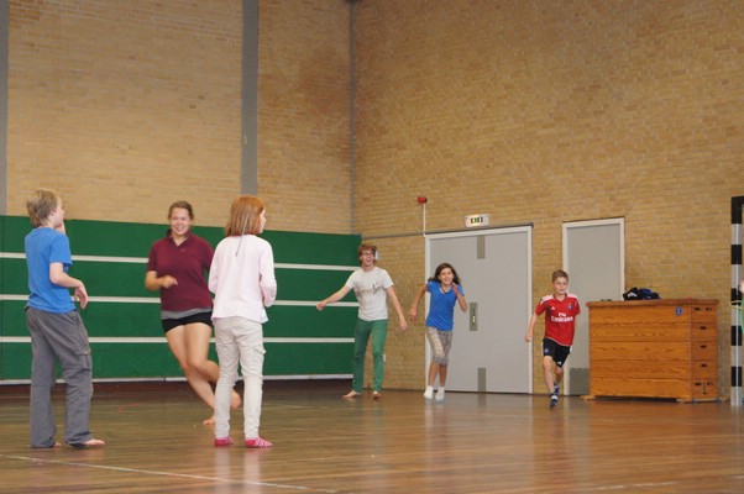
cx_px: 372
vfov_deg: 18.1
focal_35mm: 75
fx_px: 1548
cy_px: 247
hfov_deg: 27.0
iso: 1250
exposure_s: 1/80
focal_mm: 50
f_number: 5.6
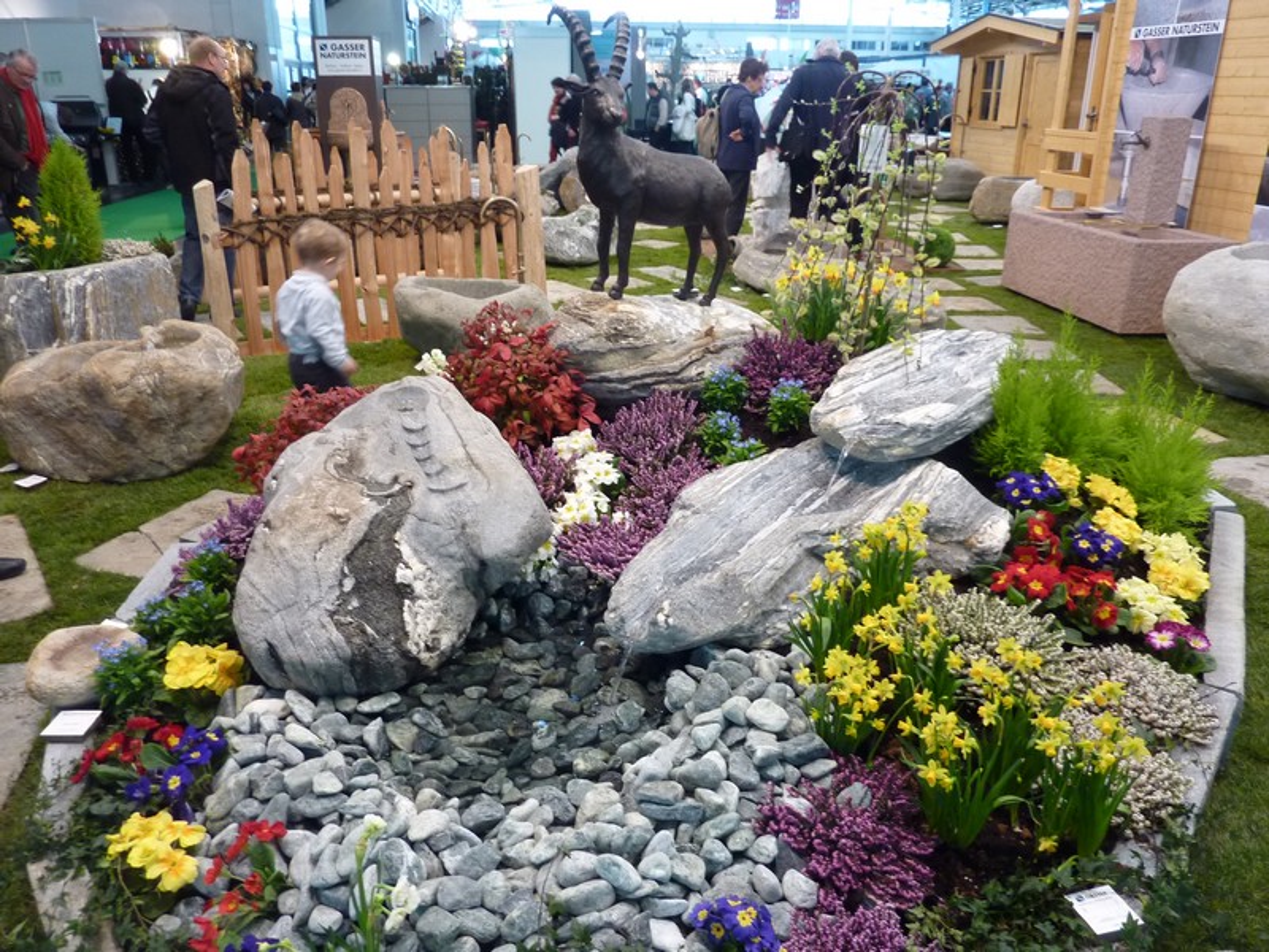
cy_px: 476
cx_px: 634
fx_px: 916
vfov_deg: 54.9
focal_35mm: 25
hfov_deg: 69.4
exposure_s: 1/30
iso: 200
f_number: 3.3
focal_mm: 4.1
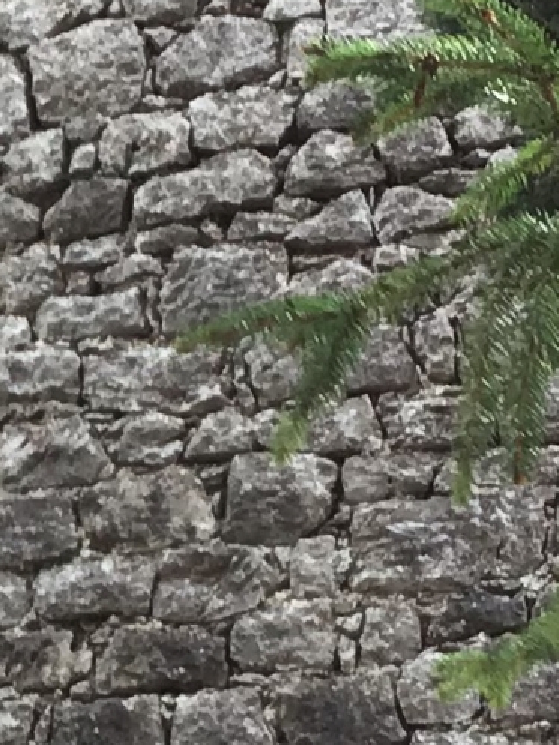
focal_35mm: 175
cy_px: 831
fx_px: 3768
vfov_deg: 11.1
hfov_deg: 8.3
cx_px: -203
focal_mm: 3.3
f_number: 2.4
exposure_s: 1/50
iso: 25
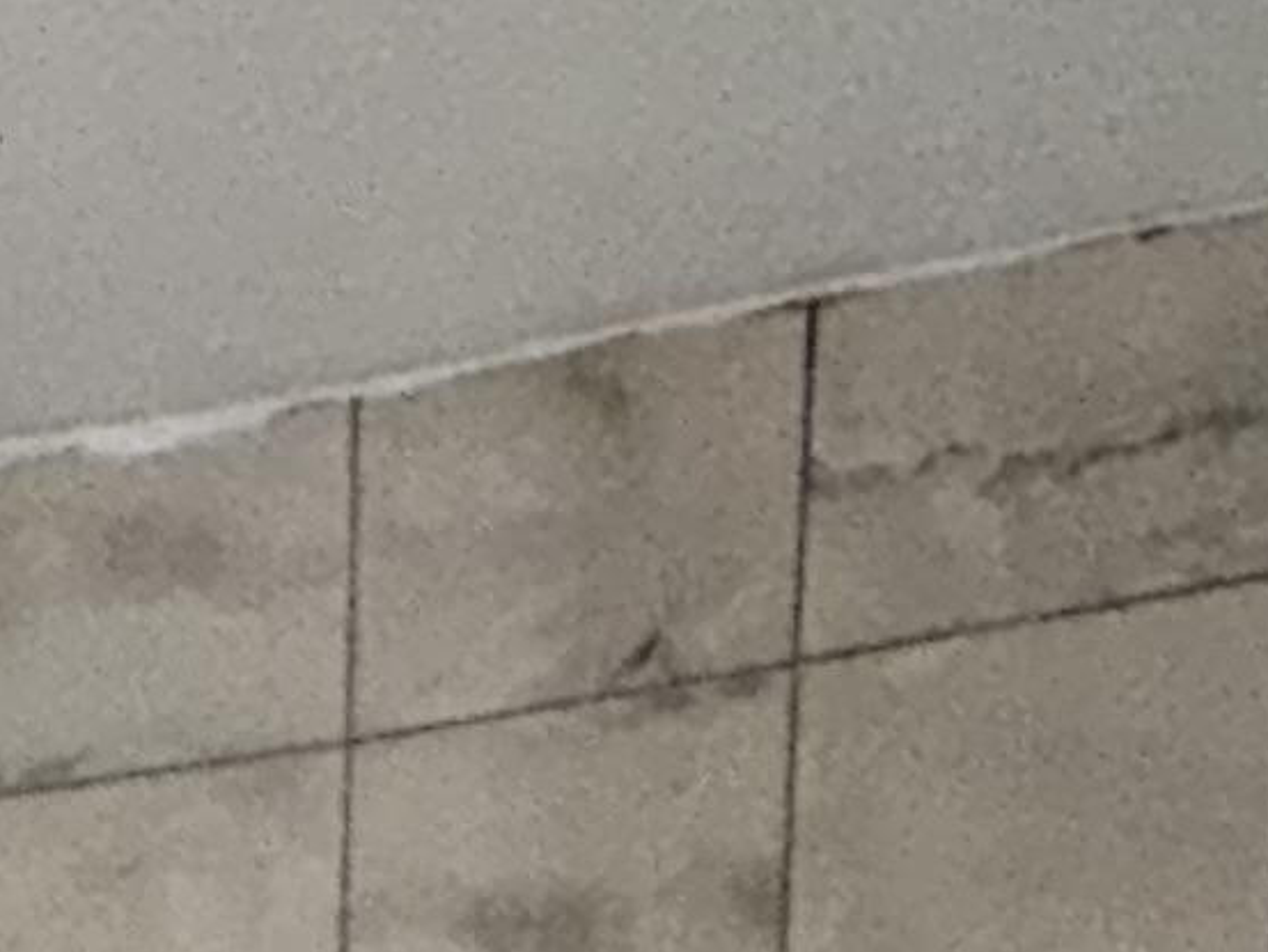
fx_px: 3737
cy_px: 2567
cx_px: -534
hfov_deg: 17.6
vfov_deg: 11.1
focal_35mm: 102
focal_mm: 2.22
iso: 320
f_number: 2.2
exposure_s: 1/40
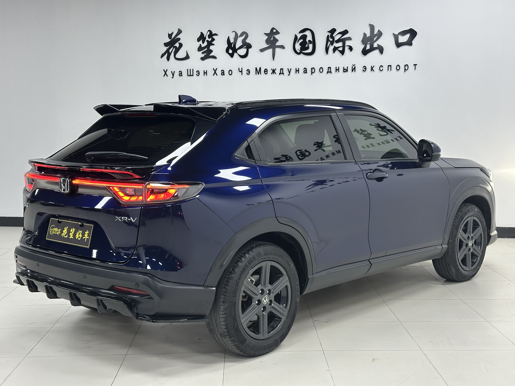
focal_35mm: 48
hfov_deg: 39.7
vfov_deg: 30.3
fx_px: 714
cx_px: 258
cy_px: 193
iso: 100
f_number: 1.78
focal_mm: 6.86
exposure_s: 1/100
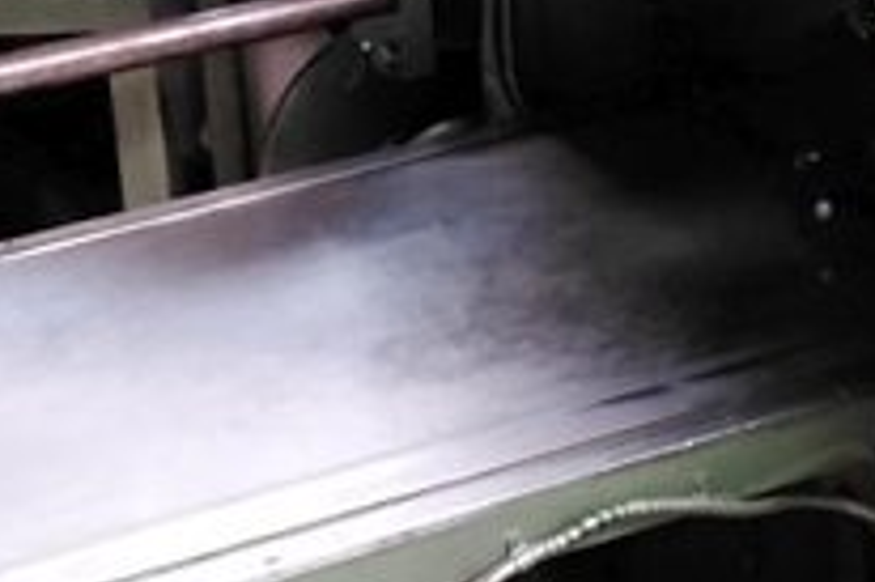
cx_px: 497
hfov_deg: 17.6
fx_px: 2817
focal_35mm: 116
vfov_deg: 11.8
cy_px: 121
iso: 114
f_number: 1.8
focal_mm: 3.63
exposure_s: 1/30
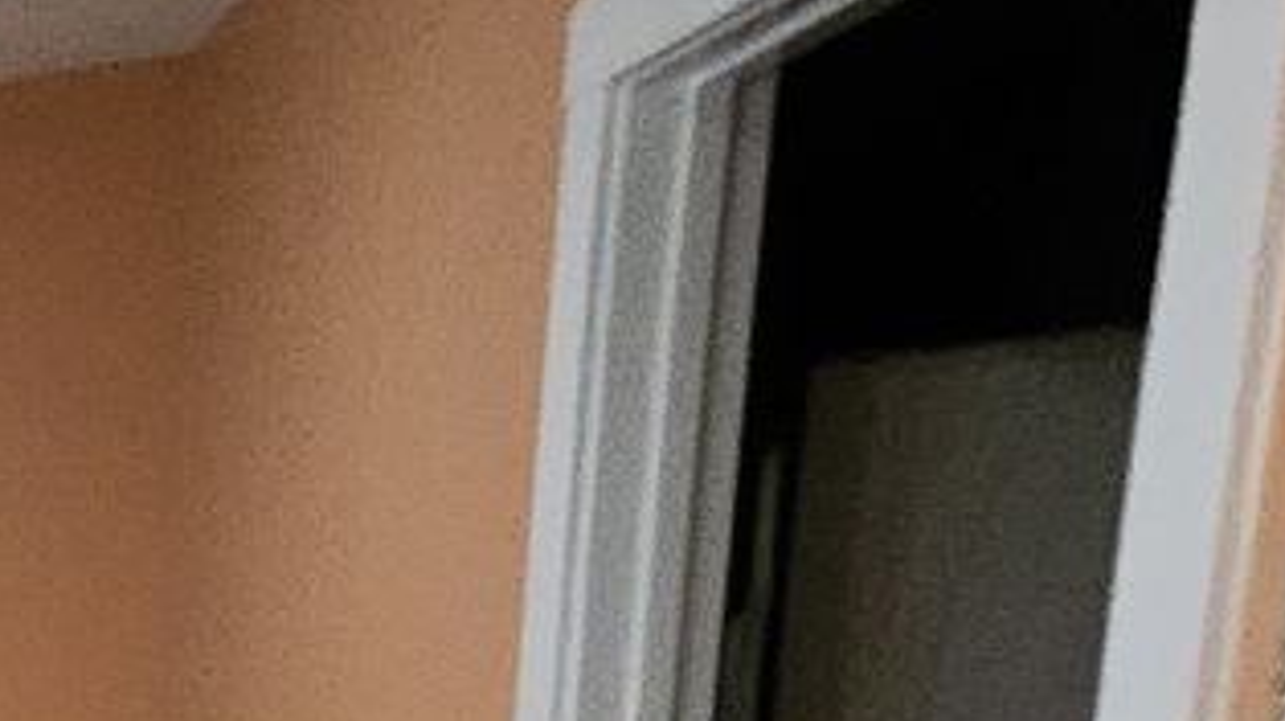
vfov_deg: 15.8
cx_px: -1420
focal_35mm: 65
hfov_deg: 18.0
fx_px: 2213
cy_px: 1282
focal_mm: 2.2
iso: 640
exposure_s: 1/24
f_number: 2.2
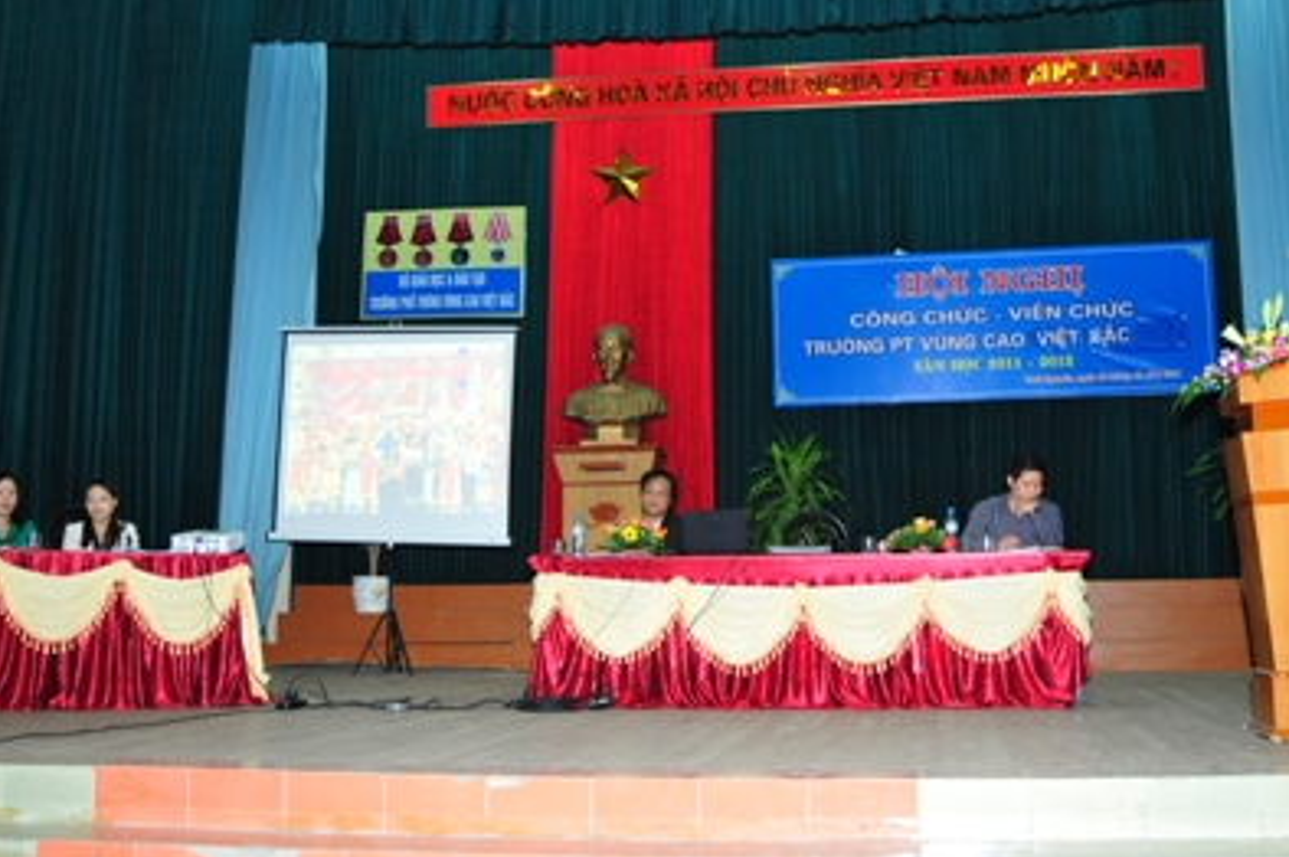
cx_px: 721
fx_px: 1467
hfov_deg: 47.3
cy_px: 379
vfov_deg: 32.5
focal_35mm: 41
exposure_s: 1/60
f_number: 5
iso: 900
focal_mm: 24
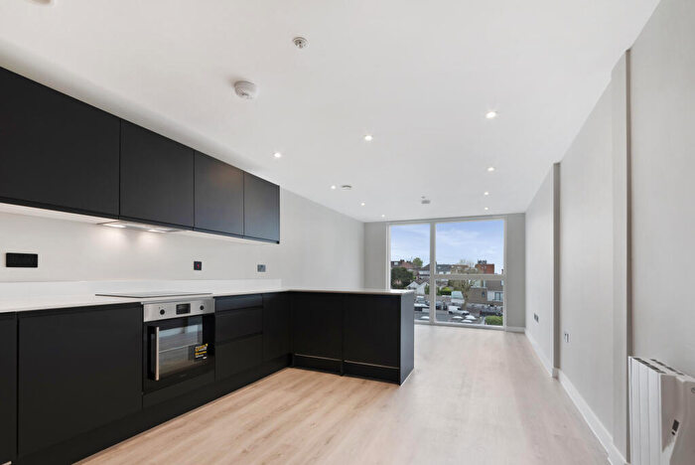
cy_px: 232
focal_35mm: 16
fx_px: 309
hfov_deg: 96.7
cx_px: 348
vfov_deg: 73.9
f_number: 16
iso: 250
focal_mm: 16
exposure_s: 1/3
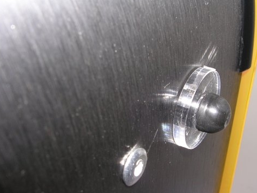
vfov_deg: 30.2
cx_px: 155
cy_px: 110
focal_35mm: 48
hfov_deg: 39.5
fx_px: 356
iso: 50
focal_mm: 5.8
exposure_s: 1/60.1
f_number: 5.6
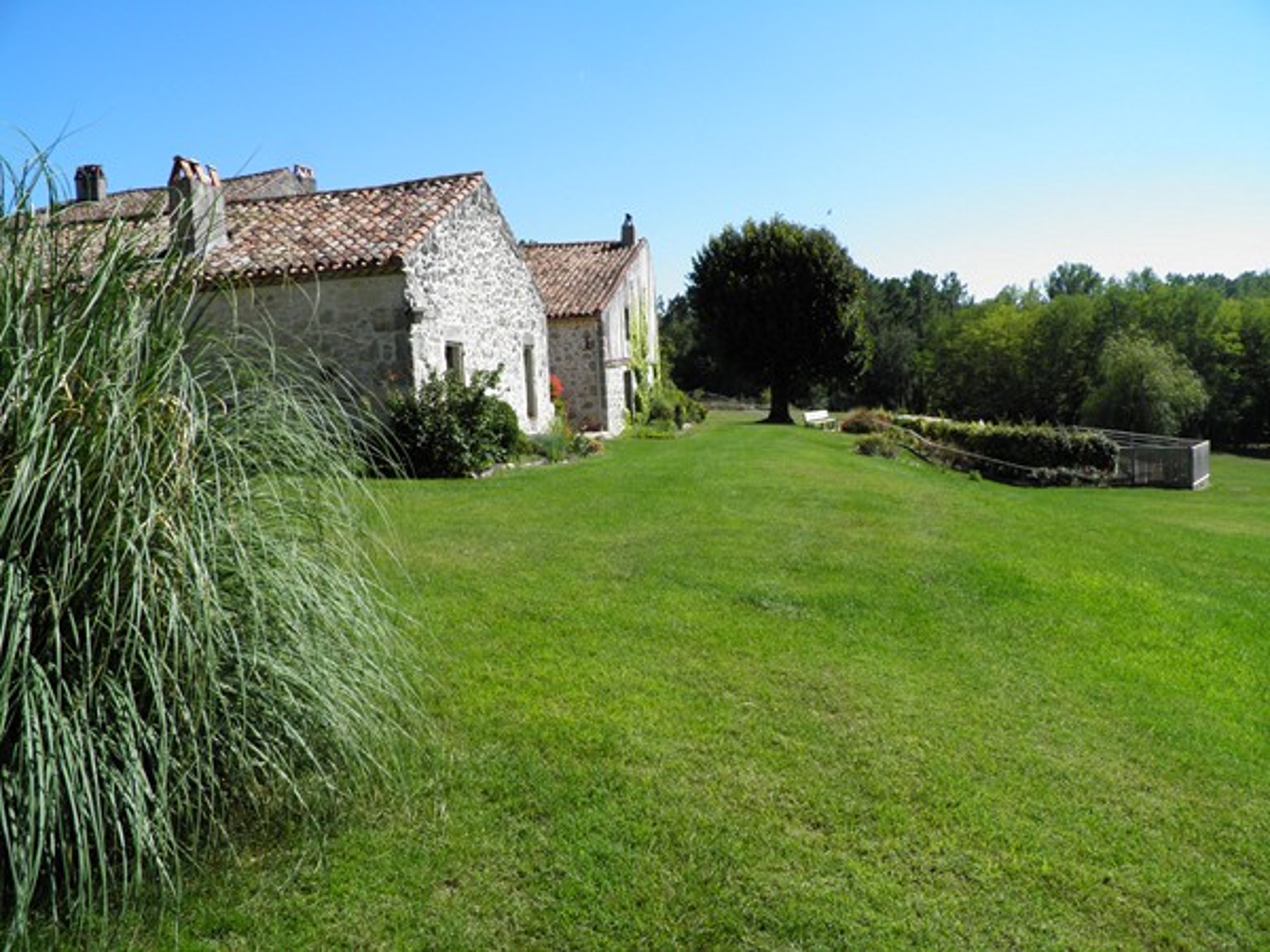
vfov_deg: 49.7
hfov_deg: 63.4
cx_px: 635
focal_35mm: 28
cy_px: 476
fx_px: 1027
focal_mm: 4.9
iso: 50
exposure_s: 1/250
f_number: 5.7
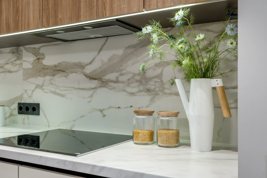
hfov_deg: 53.1
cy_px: 89
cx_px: 134
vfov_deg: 36.9
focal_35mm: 36
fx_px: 267
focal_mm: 24
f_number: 11
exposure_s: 1/2.5
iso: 200
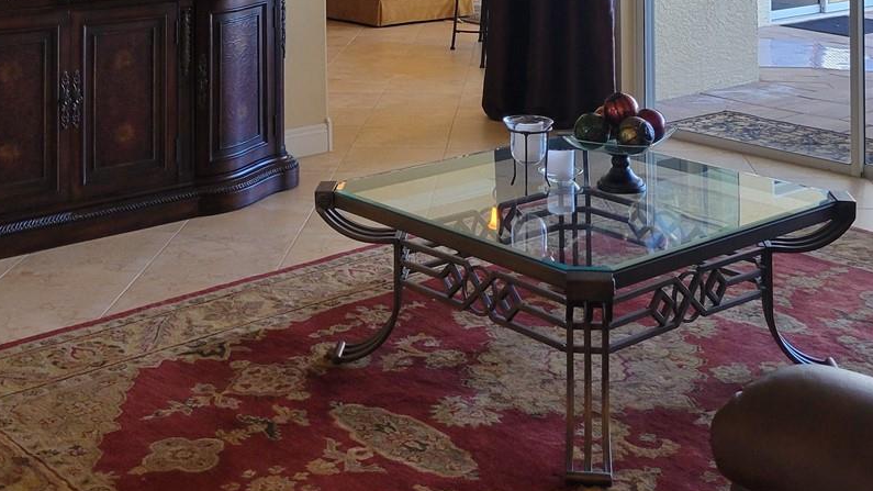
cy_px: -140
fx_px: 1319
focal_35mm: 57
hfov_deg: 36.6
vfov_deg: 19.5
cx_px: 461
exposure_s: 1/120
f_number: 1.8
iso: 250
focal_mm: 5.4
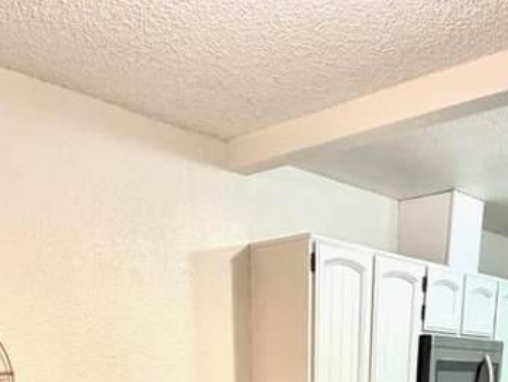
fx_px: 749
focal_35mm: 51
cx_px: 268
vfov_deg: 20.3
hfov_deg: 37.4
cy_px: 692
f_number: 2.2
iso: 500
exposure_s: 1/60
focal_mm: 2.22
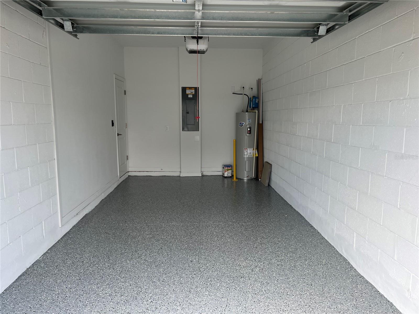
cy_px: 157
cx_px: 210
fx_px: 315
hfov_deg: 67.3
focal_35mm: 26
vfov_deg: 53.1
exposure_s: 1/547
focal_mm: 5.7
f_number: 1.5
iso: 50
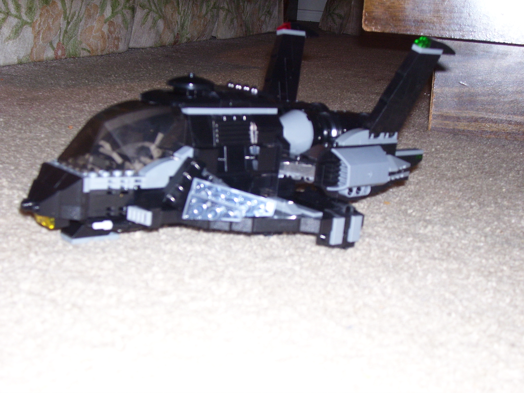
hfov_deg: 36.2
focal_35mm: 53
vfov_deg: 27.5
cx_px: 262
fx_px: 802
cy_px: 196
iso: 125
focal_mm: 8.6
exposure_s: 1/60
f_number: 3.4
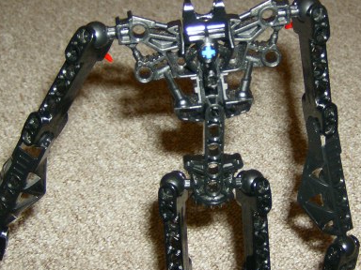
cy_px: 104
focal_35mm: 60
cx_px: 219
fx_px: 626
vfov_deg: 24.4
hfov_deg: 32.1
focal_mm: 6
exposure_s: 1/60
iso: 200
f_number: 2.8
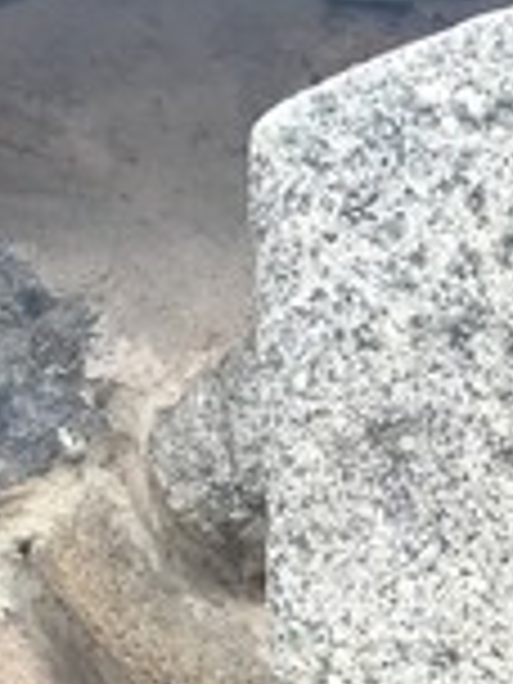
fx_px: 3023
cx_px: 792
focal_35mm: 153
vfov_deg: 11.6
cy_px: 1346
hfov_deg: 9.4
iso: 25
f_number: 2.2
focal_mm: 4.15
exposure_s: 1/150
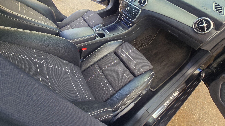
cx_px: 113
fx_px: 95
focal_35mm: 16
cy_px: 38
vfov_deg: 64.6
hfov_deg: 99.4
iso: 50
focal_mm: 2.2
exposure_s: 1/50
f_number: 2.2
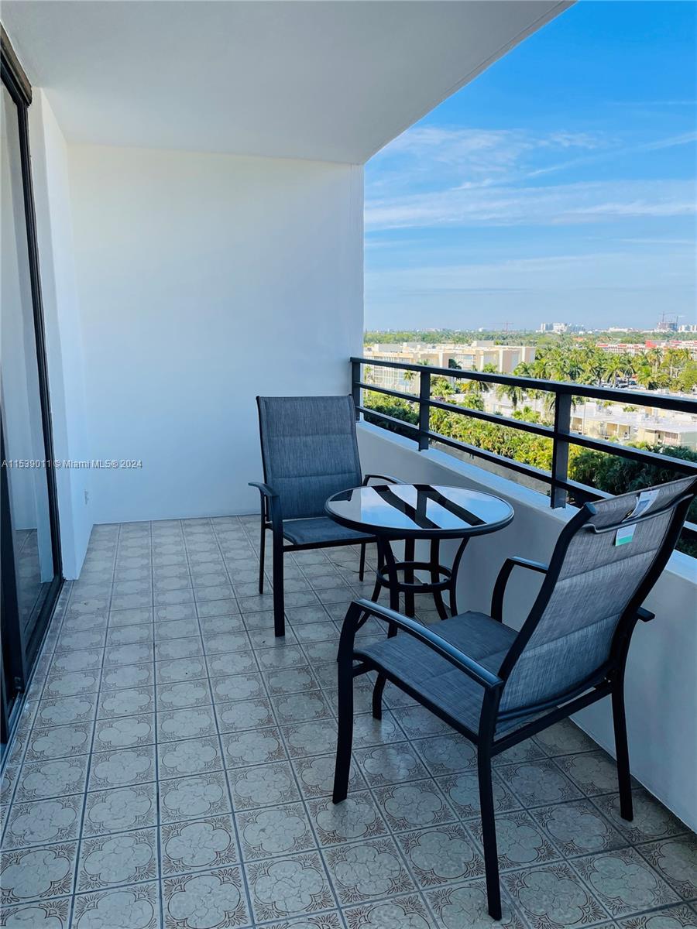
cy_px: 464
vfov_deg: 67.3
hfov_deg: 53.1
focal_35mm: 26
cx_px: 348
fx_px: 698
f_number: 1.6
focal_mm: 4.2
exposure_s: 1/1916
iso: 32
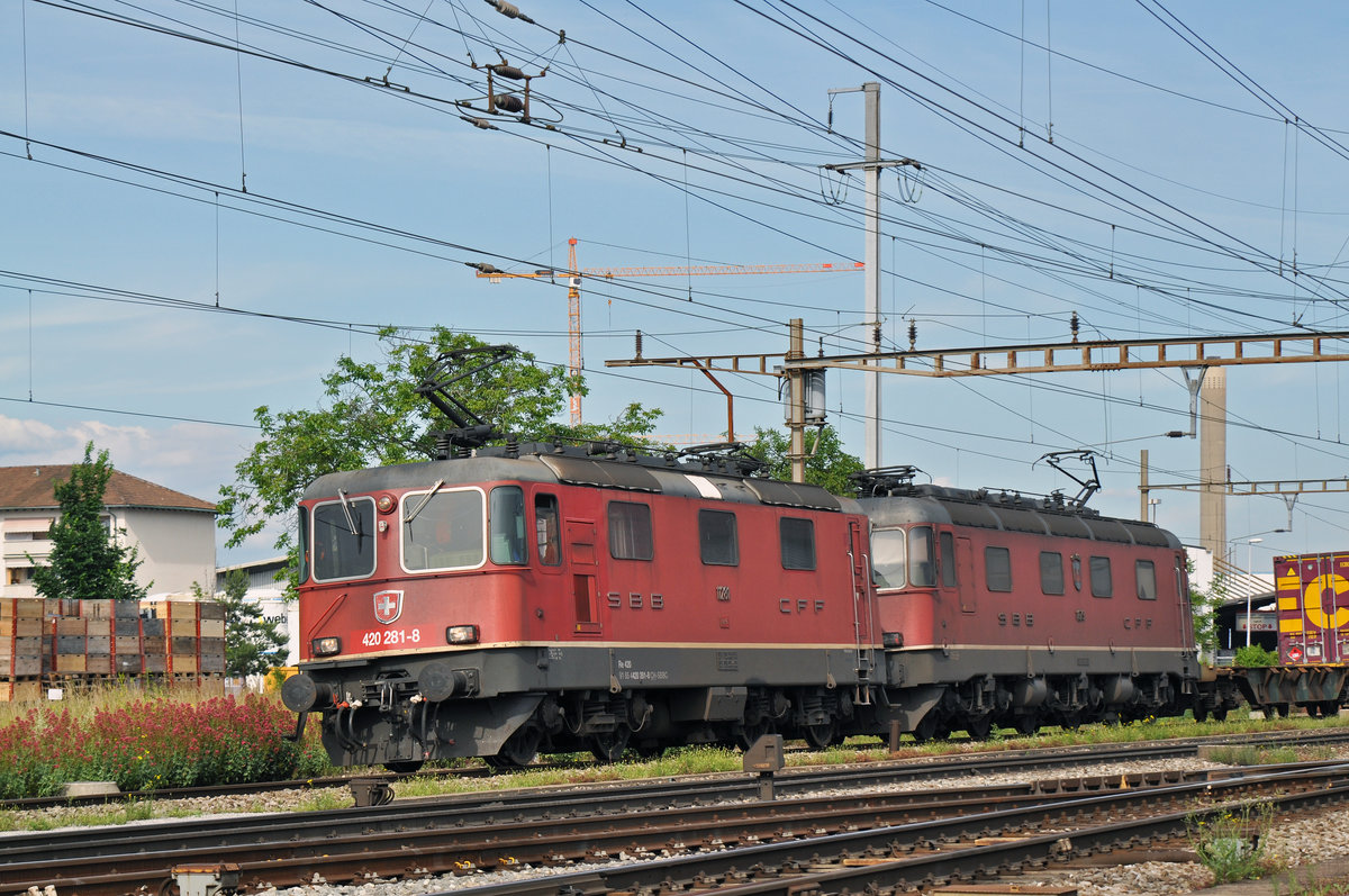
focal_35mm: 105
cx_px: 674
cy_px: 448
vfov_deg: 13.0
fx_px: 3930
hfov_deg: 19.5
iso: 200
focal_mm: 70
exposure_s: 1/1000
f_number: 5
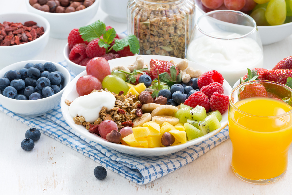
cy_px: 98
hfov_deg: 19.5
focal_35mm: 105
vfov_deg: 13.0
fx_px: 852
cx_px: 146
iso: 125
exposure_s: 1/125
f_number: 14
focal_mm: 105
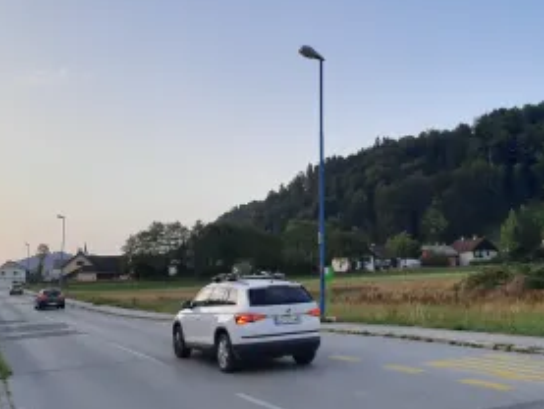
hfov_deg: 47.8
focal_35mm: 39
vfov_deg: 36.8
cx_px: 297
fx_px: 613
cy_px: 175
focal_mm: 3.93
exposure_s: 1/266
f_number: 1.7
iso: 40
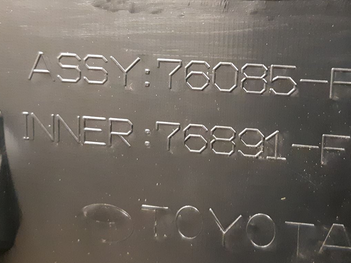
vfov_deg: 27.9
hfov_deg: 36.6
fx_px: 527
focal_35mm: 52
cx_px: 215
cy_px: 92
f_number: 1.7
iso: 640
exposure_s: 1/20
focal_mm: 3.93
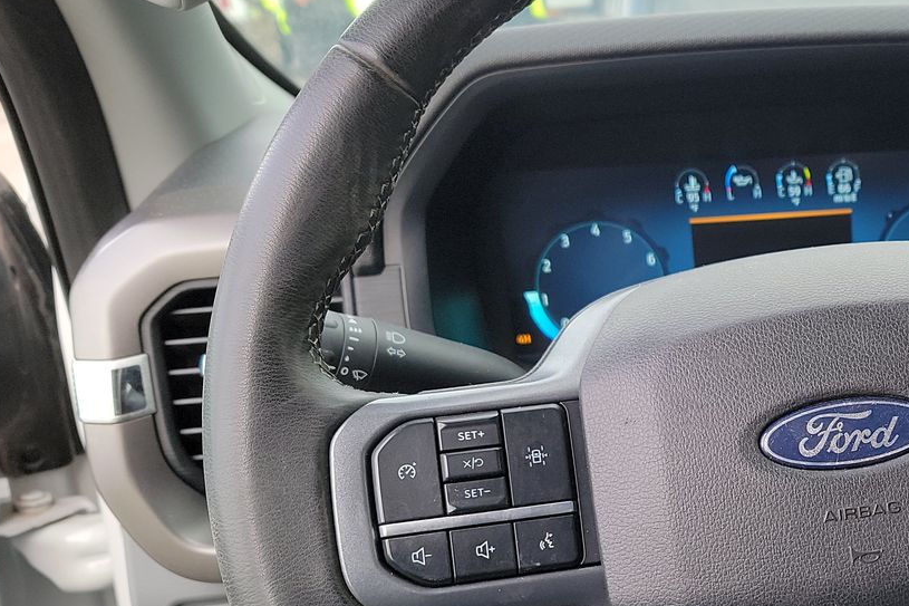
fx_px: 1237
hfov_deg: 37.6
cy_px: 408
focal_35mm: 49
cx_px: 826
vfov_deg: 27.3
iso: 83
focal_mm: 6.7
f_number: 1.8
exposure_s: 1/59
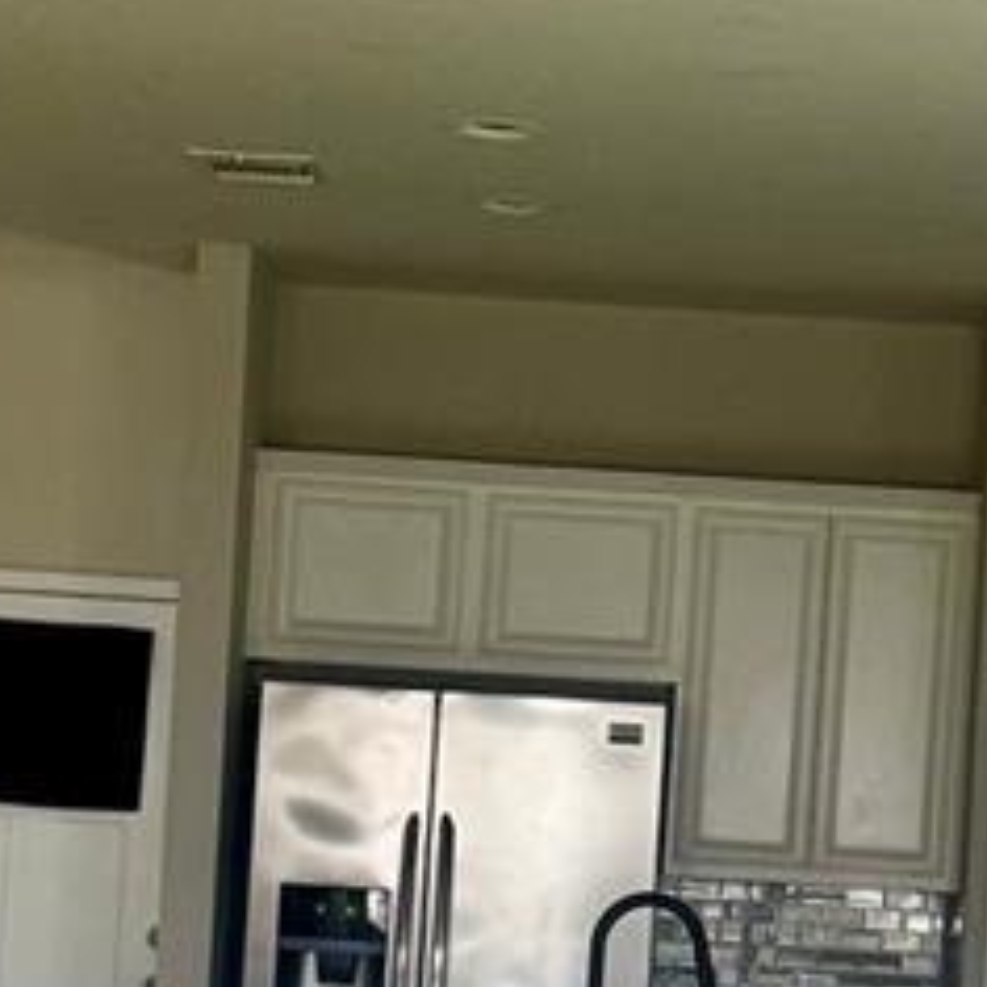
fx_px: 4452
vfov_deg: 12.6
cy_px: 841
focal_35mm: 138
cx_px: 749
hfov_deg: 12.6
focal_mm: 6.76
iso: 200
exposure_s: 1/82
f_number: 1.78
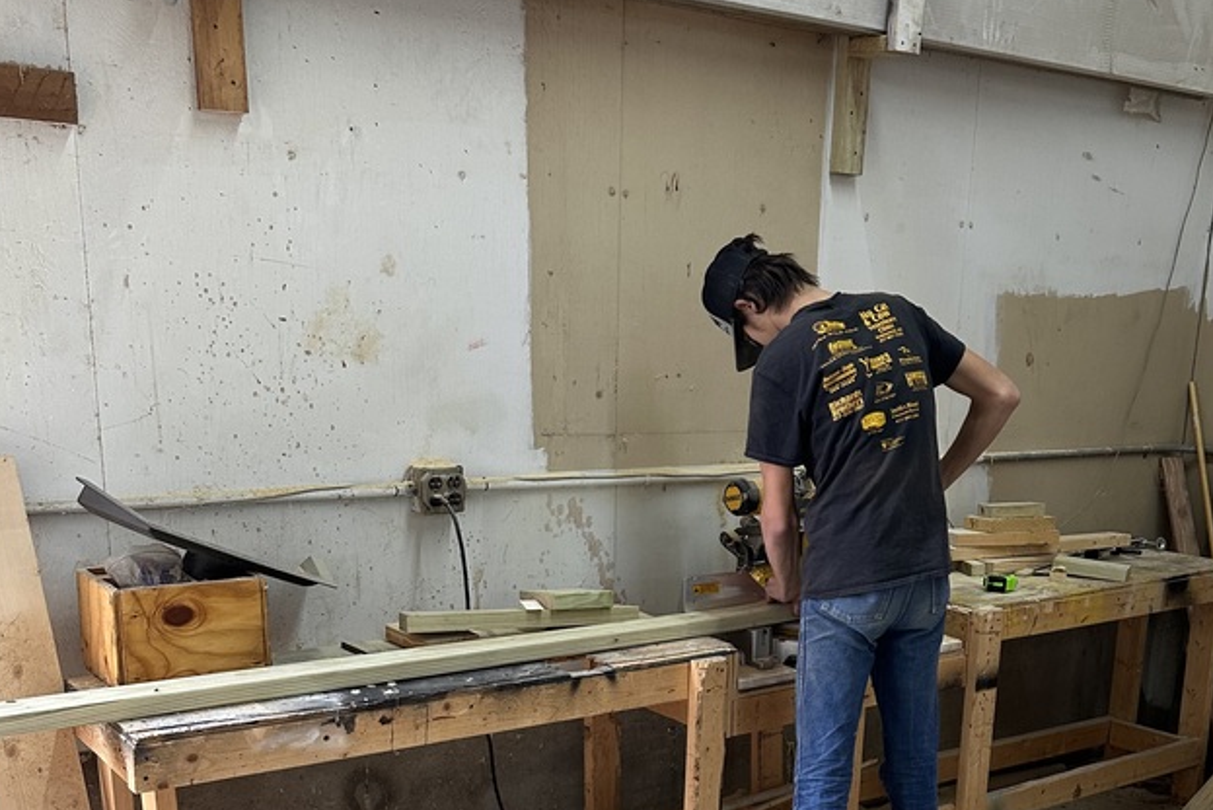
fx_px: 1382
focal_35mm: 41
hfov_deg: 47.1
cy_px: 703
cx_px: 722
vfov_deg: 31.4
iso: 160
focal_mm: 6.86
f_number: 1.78
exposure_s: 1/120
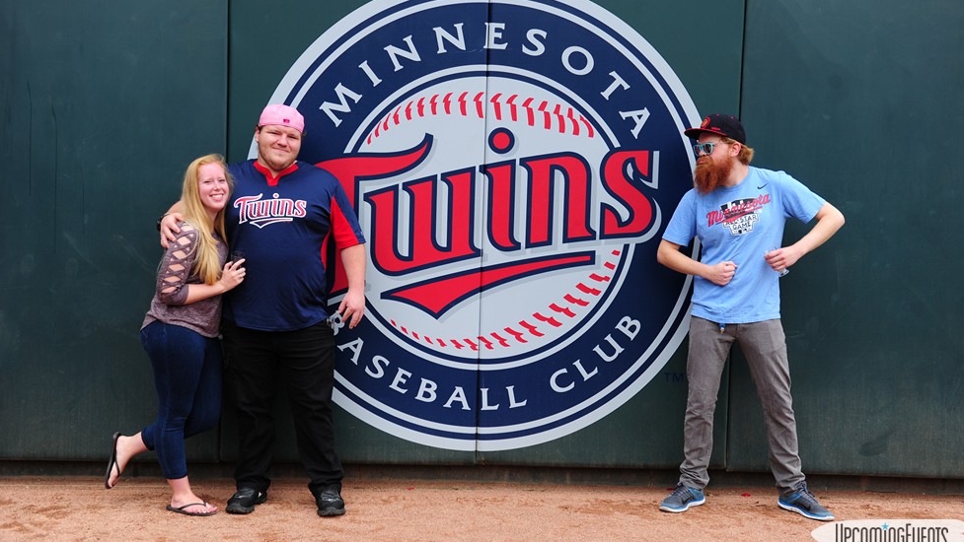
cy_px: 245
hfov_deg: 45.5
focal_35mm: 45
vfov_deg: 26.5
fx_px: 1150
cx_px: 484
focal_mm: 42
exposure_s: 1/800
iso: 400
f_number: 4
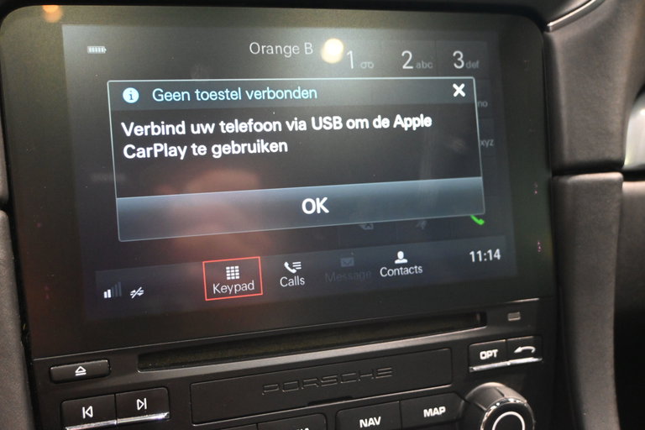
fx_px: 618
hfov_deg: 55.1
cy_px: 215
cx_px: 322
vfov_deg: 38.4
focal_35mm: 34
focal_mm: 23
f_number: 4.2
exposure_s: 1/40
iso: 3200
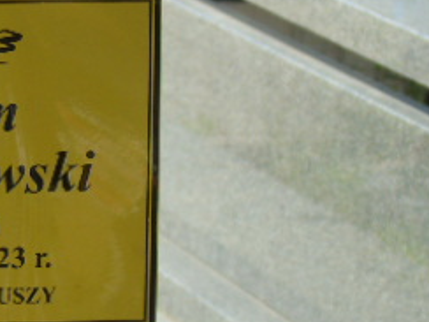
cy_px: 157
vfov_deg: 4.0
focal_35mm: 373
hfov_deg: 5.3
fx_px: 4623
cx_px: -69
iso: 80
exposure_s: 1/400
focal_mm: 25
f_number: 4.7
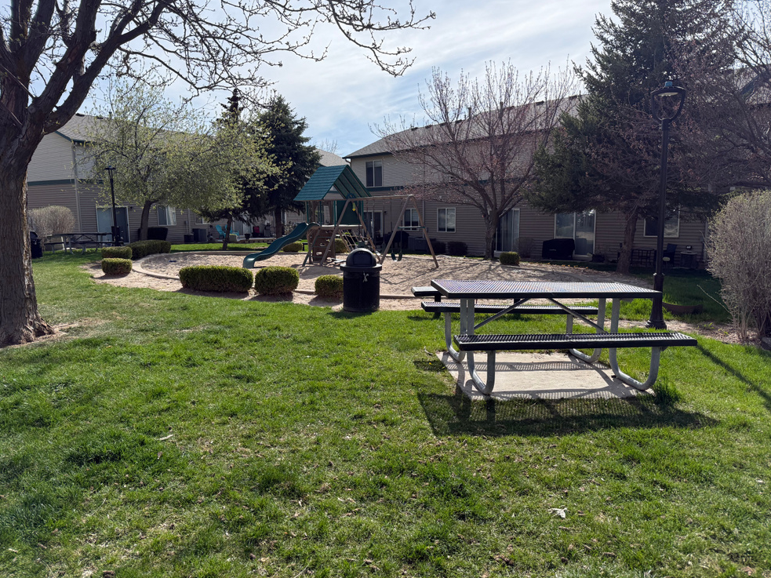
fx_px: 557
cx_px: 388
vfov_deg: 54.9
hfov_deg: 69.4
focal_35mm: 25
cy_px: 284
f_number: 1.78
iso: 100
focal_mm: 6.76
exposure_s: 1/5319
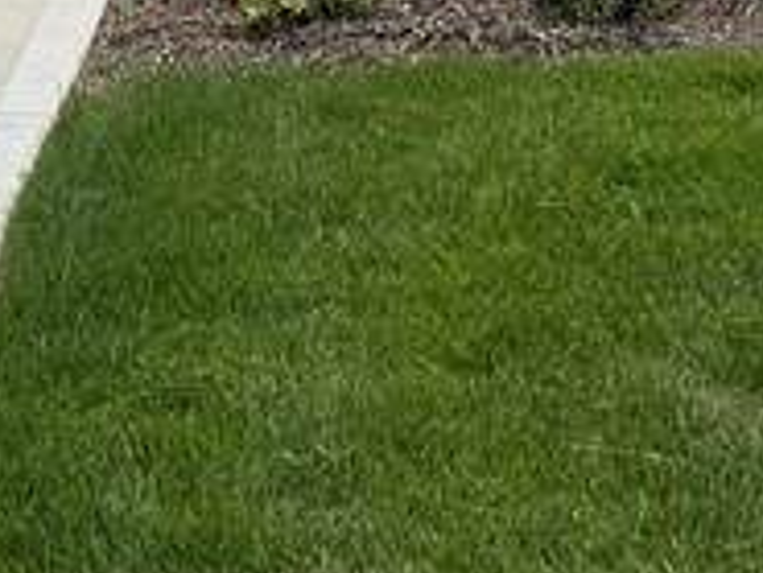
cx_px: 173
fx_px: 2933
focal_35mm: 133
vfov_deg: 10.0
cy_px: -709
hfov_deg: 14.7
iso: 80
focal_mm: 6.76
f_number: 1.78
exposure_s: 1/7937
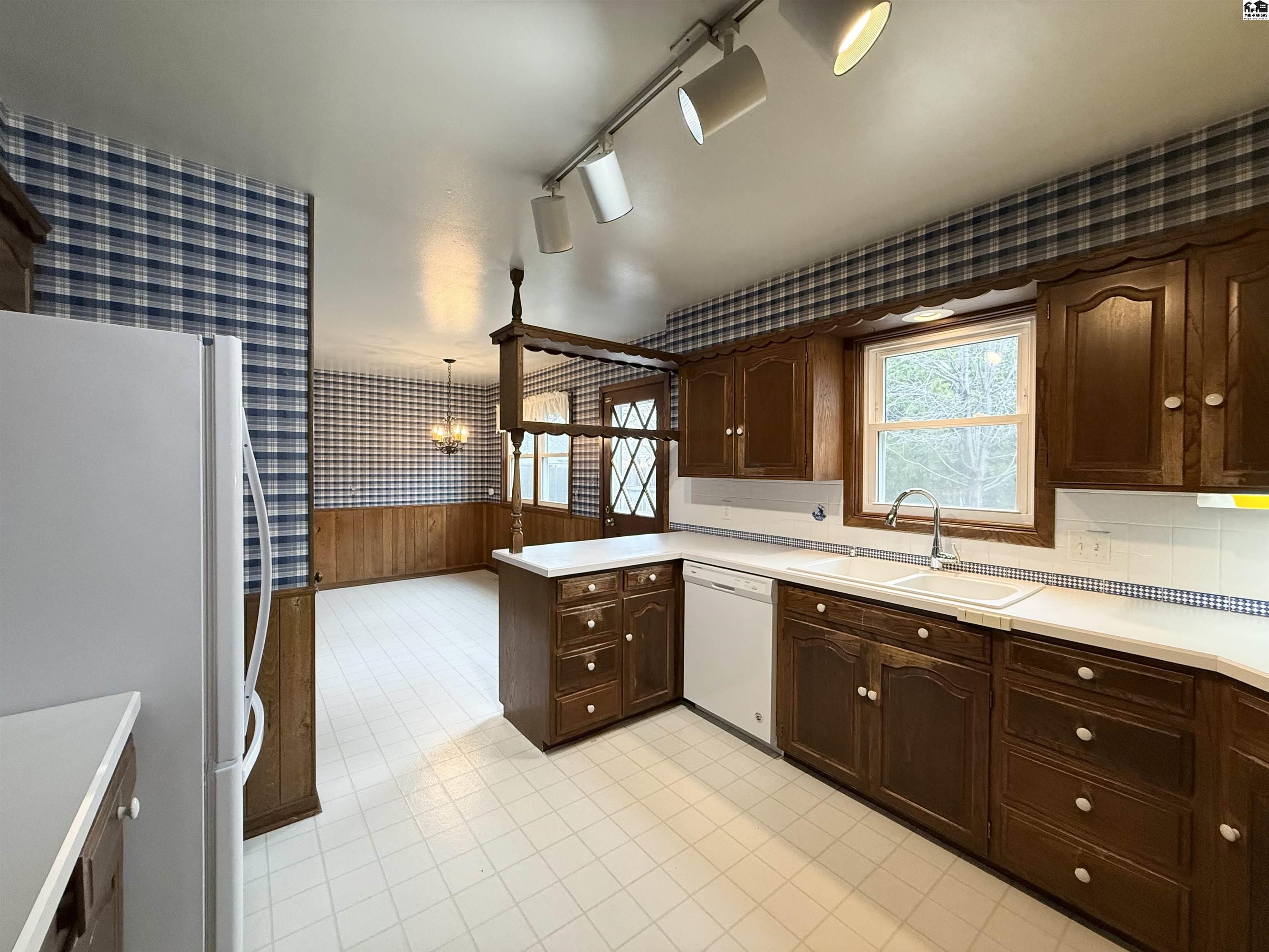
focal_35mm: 14
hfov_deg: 102.1
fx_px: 513
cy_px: 476
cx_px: 634
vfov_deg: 85.7
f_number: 2.2
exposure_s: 1/120
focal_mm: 2.22
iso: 250
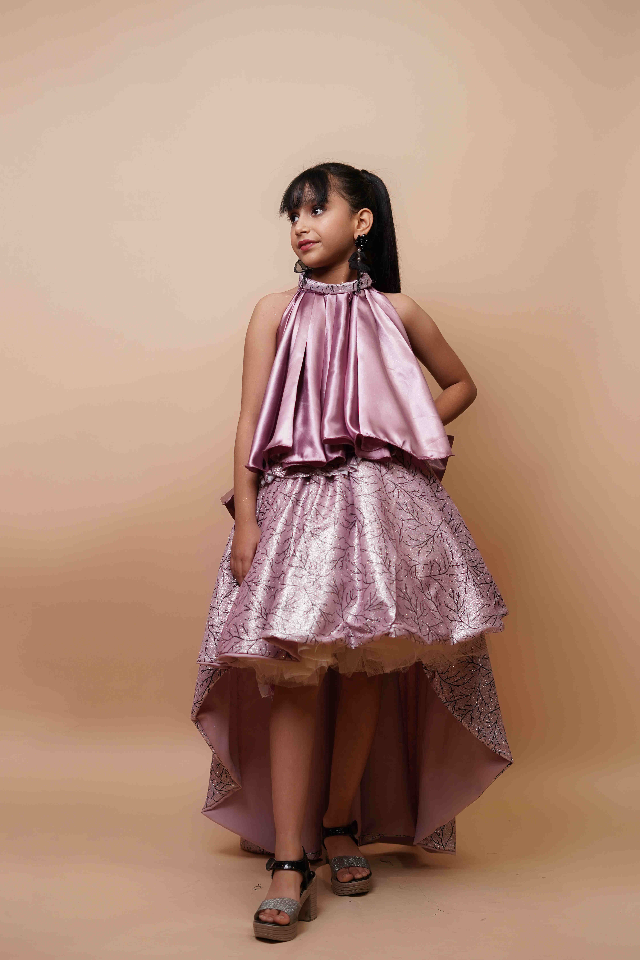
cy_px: 480
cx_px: 320
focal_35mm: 50
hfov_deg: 27.0
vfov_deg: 39.6
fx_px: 1333
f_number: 2.8
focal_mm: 50
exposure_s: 1/200
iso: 400
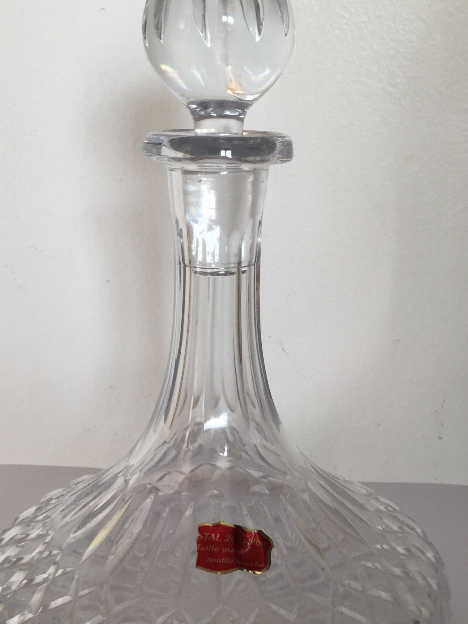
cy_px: 374
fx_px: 829
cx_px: 224
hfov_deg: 31.5
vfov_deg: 41.1
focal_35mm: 46
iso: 40
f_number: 2.2
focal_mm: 4.15
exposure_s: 1/60
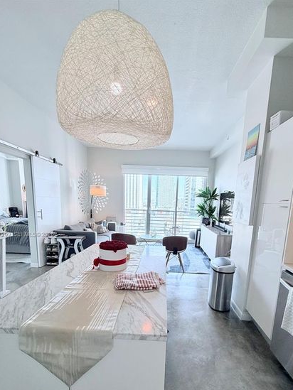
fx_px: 192
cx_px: 159
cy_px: 235
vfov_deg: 89.8
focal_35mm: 17
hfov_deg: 74.6
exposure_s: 1/118
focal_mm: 2.22
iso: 160
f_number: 2.2
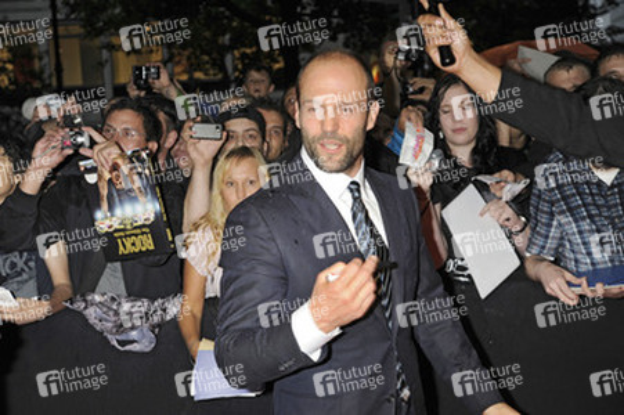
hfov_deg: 31.0
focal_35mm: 65
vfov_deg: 20.9
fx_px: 1126
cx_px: 312
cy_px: 208
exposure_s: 1/160
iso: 500
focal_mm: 65
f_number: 6.3
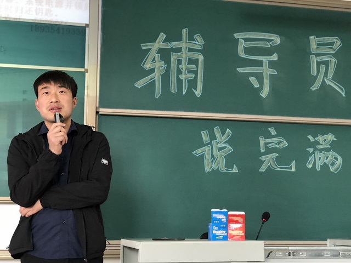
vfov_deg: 25.7
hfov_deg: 33.8
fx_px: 578
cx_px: 176
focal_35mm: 57
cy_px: 132
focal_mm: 6.6
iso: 640
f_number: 2.8
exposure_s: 1/50
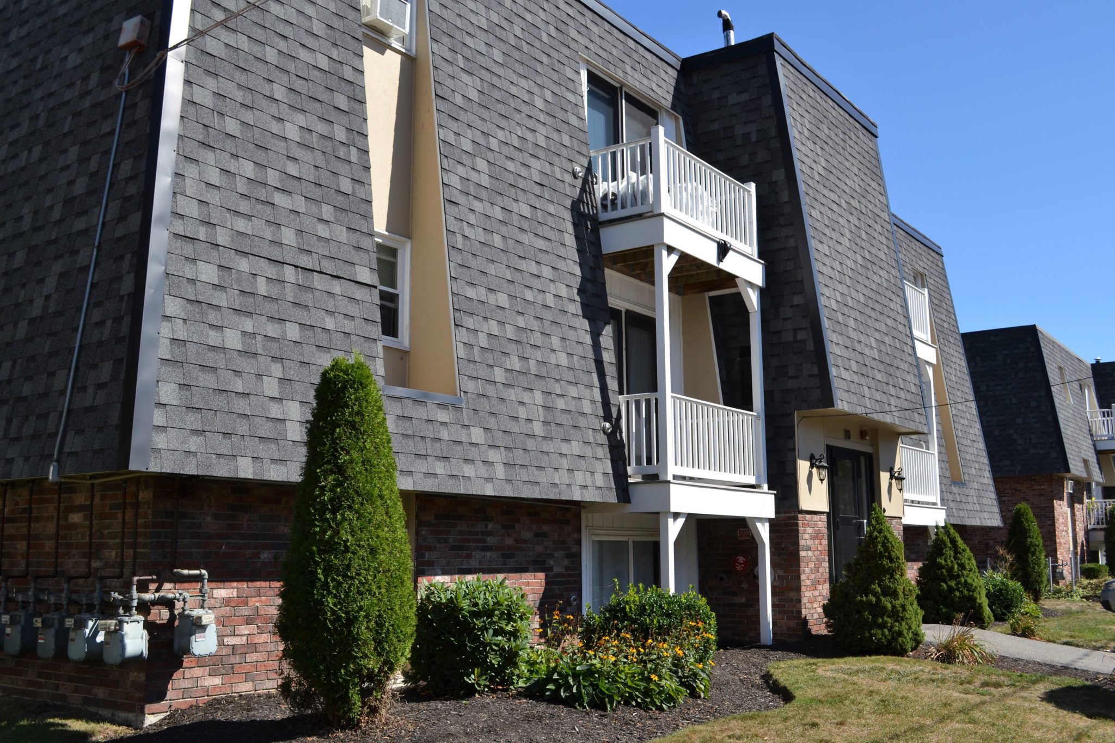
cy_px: 372
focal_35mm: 36
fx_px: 1115
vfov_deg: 36.9
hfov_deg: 53.1
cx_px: 558
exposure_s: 1/250
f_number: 8
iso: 100
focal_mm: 24
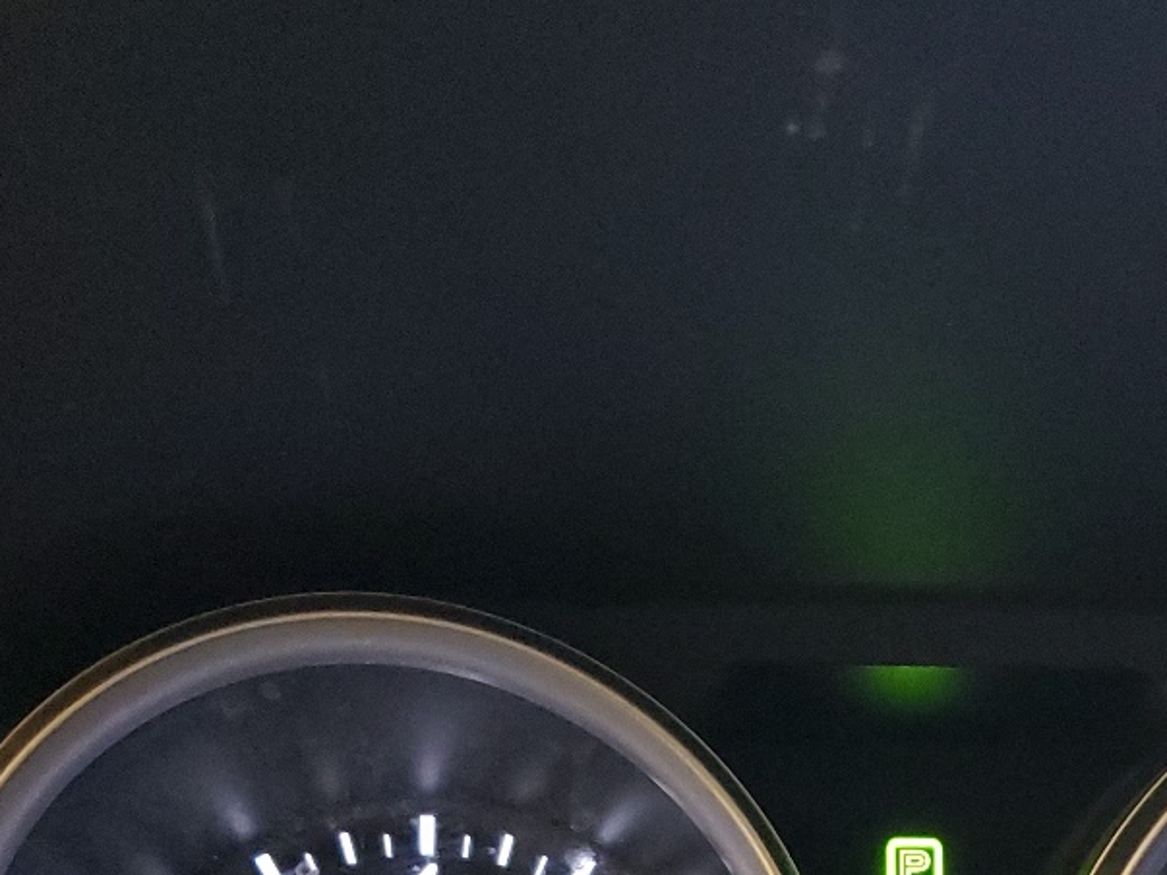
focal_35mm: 69
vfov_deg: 19.9
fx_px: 2326
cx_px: 948
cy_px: 1071
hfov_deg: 27.6
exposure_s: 1/24
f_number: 1.5
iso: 490
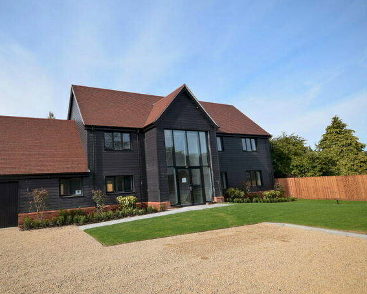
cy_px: 144
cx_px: 142
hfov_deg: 72.6
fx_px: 245
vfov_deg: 61.8
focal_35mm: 23
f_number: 9
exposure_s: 1/320
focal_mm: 13
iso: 200
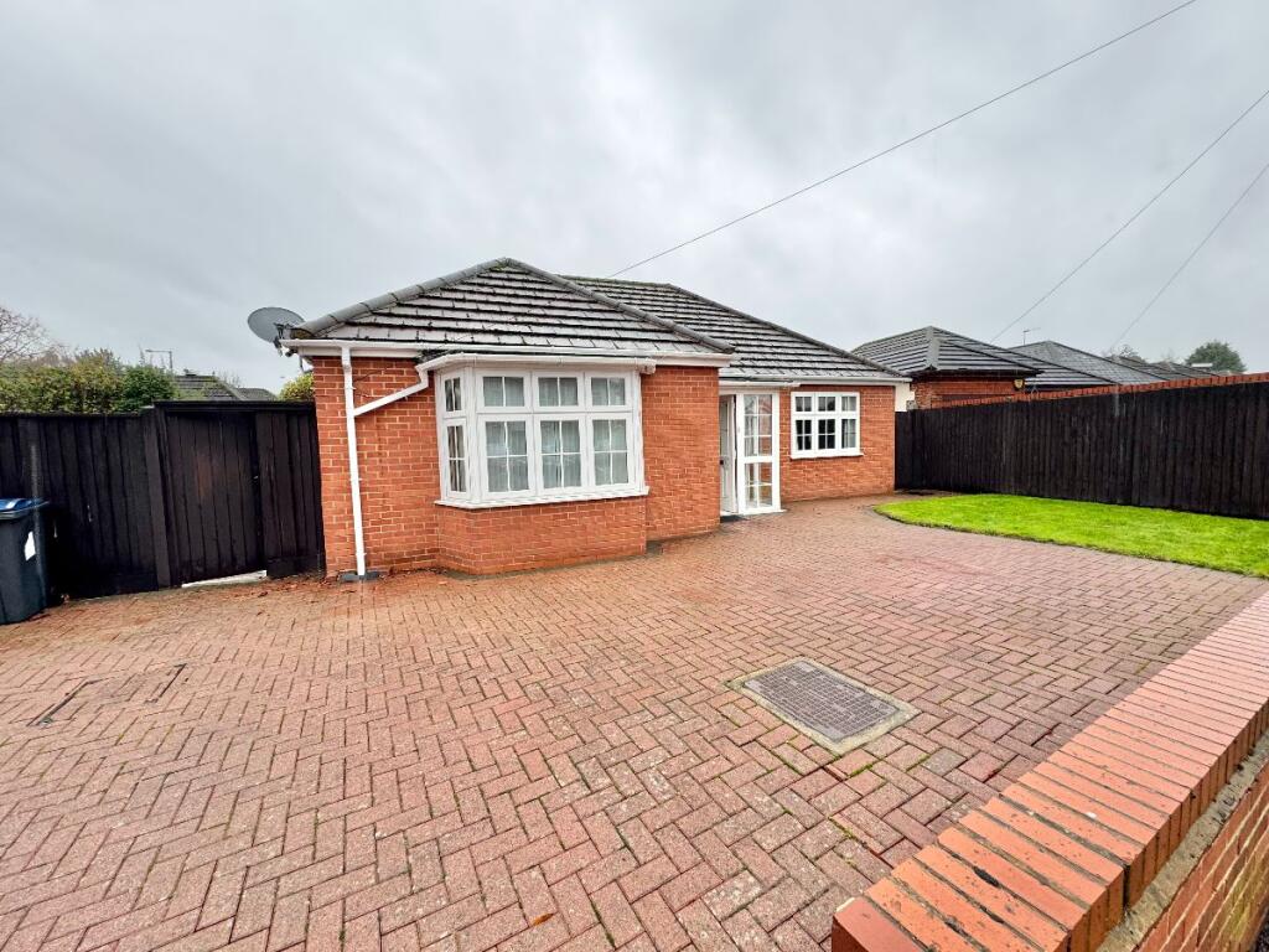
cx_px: 634
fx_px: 513
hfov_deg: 102.1
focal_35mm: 14
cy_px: 476
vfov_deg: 85.7
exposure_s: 1/138
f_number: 2.2
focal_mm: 2.22
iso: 40
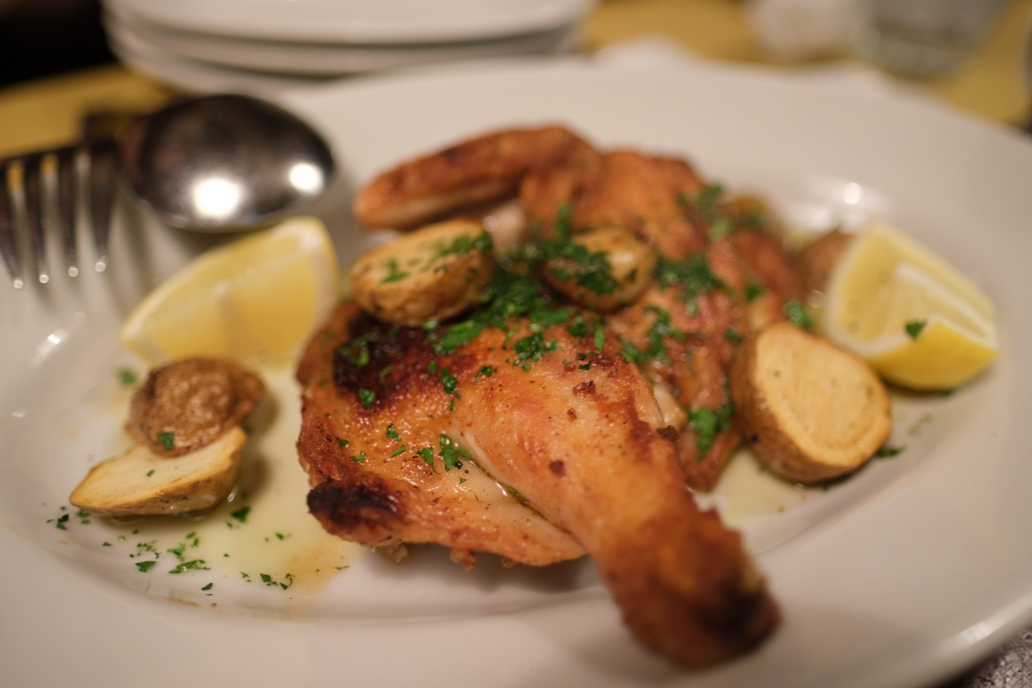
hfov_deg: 73.7
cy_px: 344
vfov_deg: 53.1
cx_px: 516
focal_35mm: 24
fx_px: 688
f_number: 1.4
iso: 400
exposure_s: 1/60
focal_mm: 16
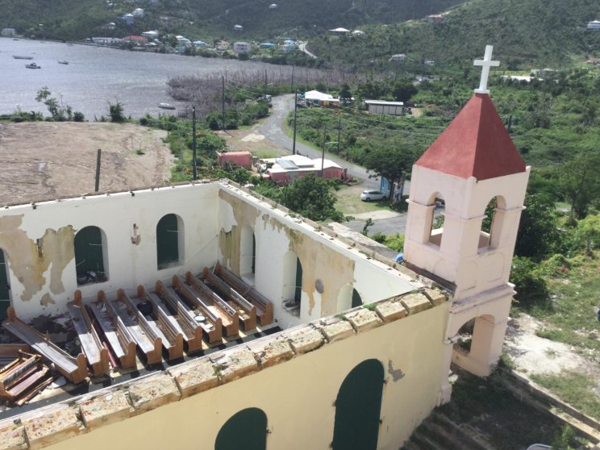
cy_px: 220
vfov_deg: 44.2
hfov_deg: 56.8
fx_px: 555
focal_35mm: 32
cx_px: 296
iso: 25
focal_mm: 3.3
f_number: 2.4
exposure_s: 1/1597
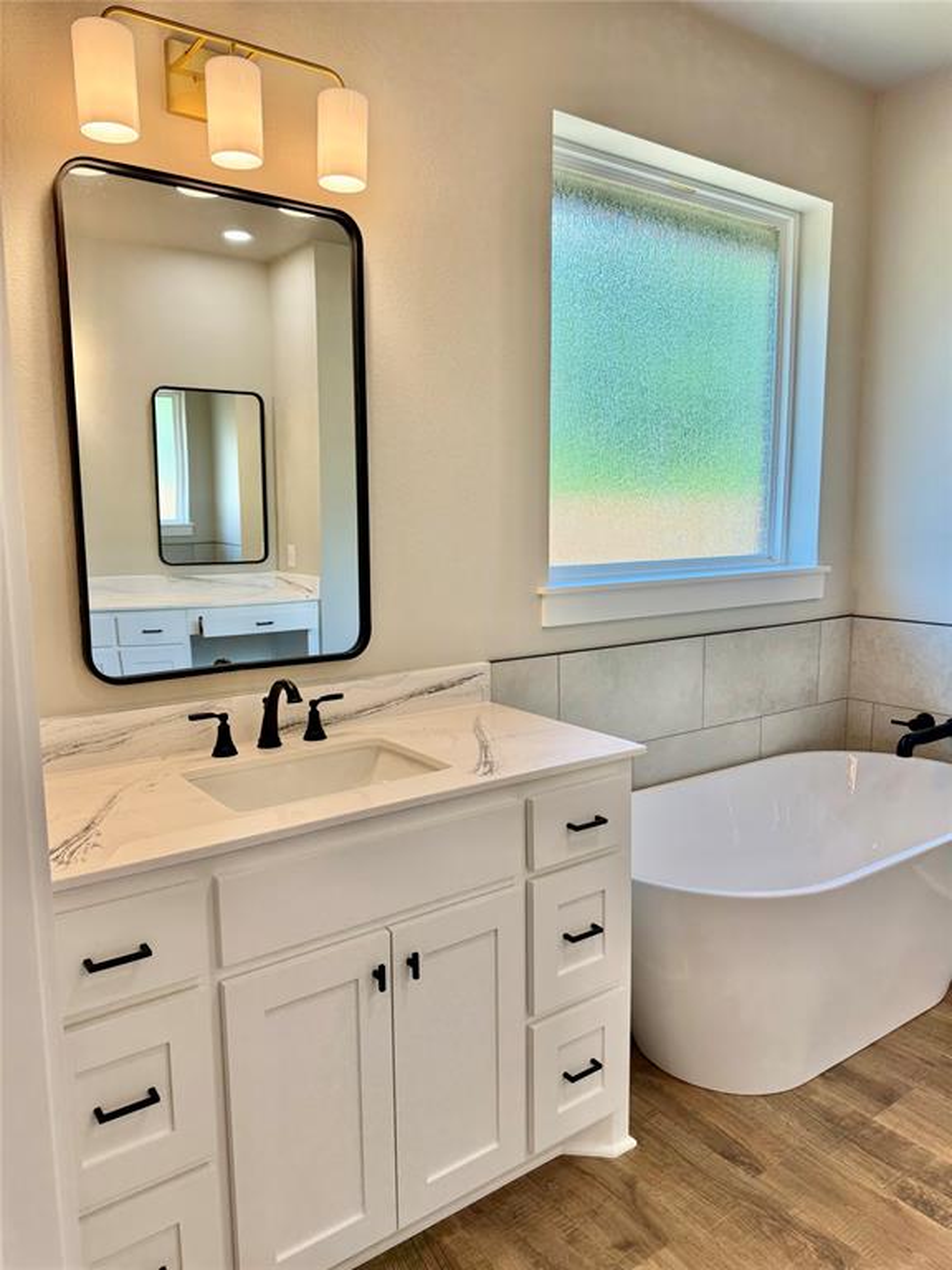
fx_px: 880
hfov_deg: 56.8
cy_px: 635
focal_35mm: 24
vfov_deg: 71.6
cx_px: 476
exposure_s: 1/218
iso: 64
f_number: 1.78
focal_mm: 6.76
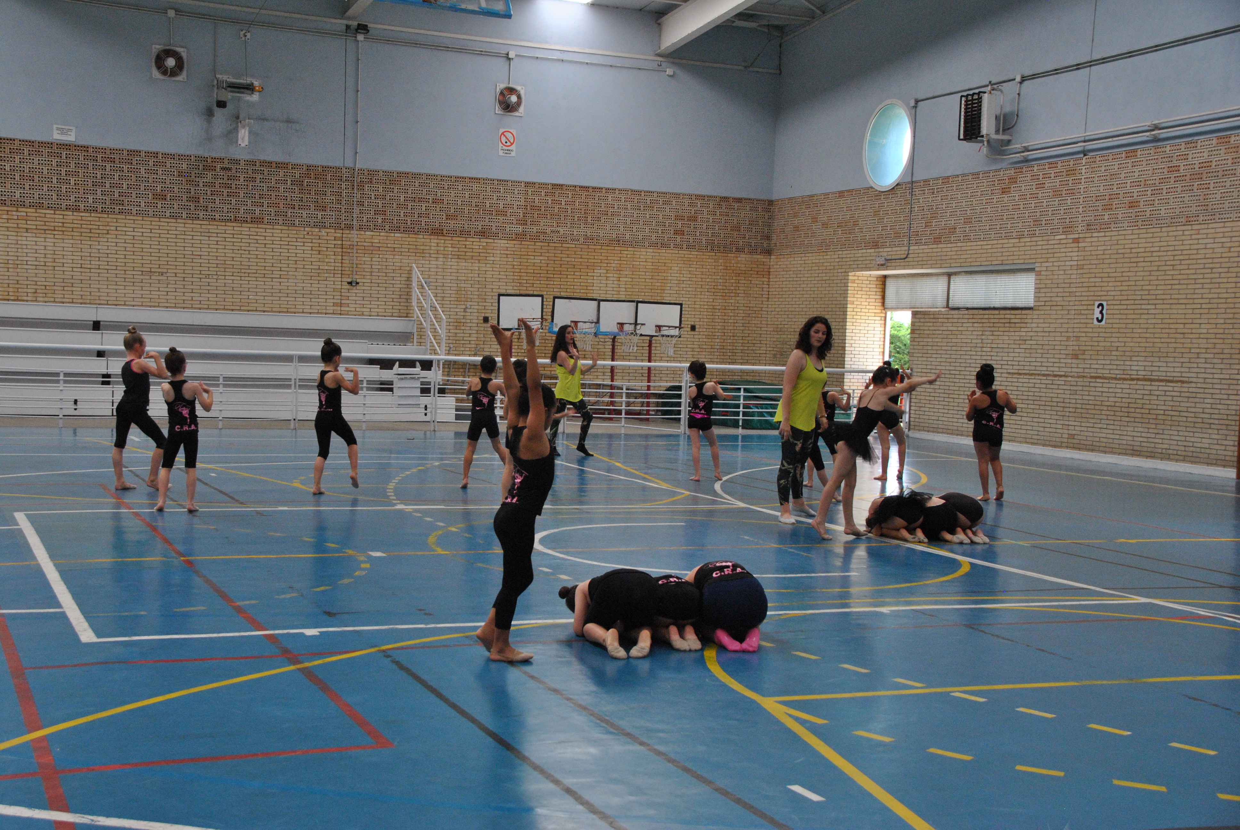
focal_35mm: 51
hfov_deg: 38.8
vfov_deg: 26.6
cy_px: 415
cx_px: 620
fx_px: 1759
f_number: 6.3
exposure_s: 1/160
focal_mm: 34
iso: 800
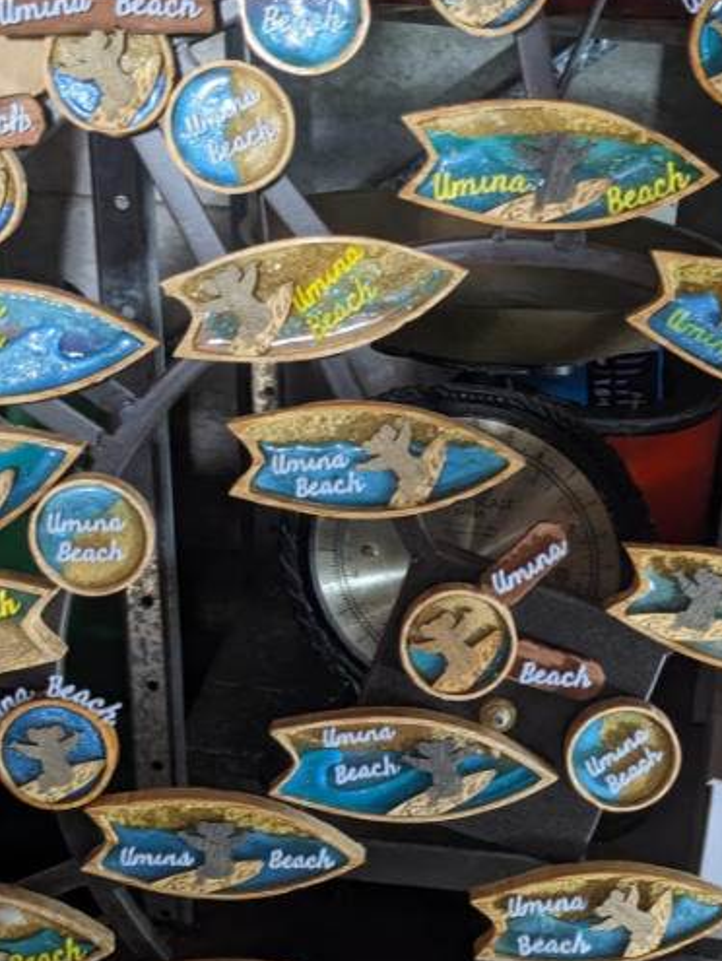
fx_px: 805
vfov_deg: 61.6
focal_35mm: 29
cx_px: 386
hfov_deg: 48.2
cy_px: 491
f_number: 1.7
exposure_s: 1/16
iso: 397
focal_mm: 4.4
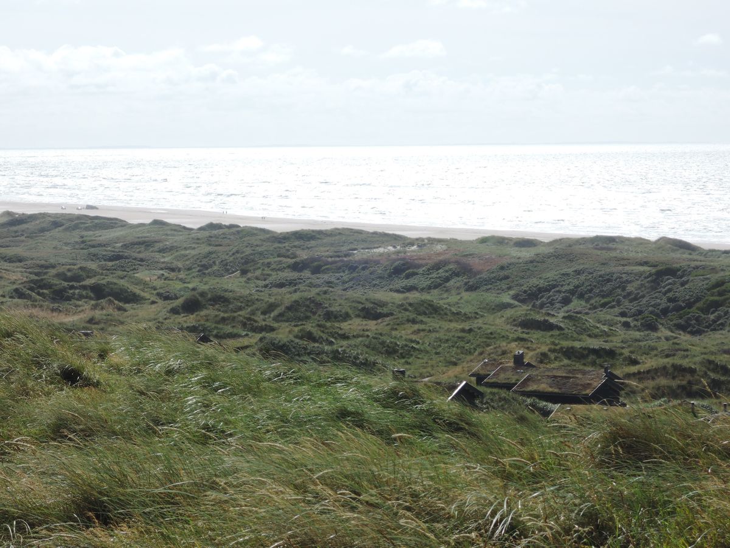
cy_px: 274
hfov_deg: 16.4
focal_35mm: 120
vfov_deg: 12.3
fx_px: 2531
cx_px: 365
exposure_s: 1/320
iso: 80
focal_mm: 25.5
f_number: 7.1
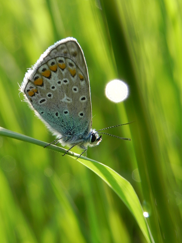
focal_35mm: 105
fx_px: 736
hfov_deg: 14.1
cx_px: 91
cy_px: 122
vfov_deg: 18.7
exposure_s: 1/185
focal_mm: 18.8
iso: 160
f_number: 5
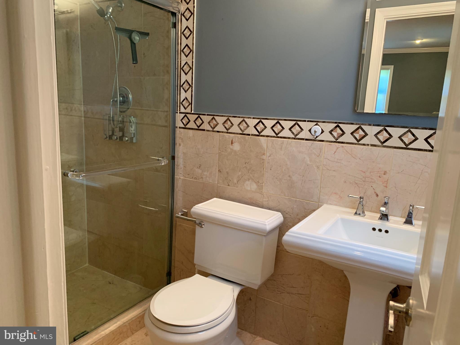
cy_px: 172
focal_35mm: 26
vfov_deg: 53.1
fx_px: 346
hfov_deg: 67.3
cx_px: 230
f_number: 1.8
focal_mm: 4.25
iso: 320
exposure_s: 1/60
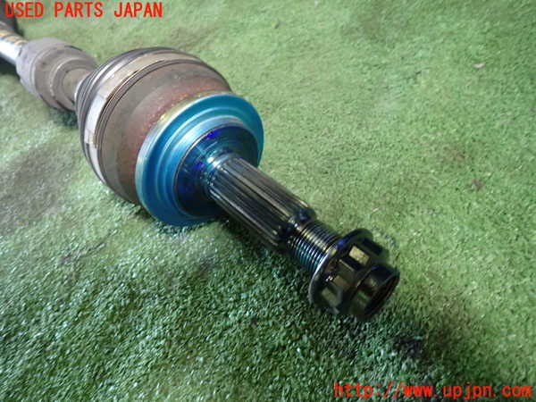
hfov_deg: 69.4
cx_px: 268
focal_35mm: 25
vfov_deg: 54.9
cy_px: 201
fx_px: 387
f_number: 2
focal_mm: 4.5
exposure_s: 1/30
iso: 320
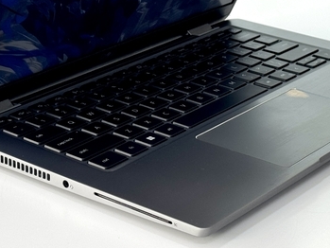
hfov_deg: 17.9
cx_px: 150
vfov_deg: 13.4
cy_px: 50
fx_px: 1049
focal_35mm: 110
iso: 64
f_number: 1.78
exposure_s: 1/184
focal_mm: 6.76
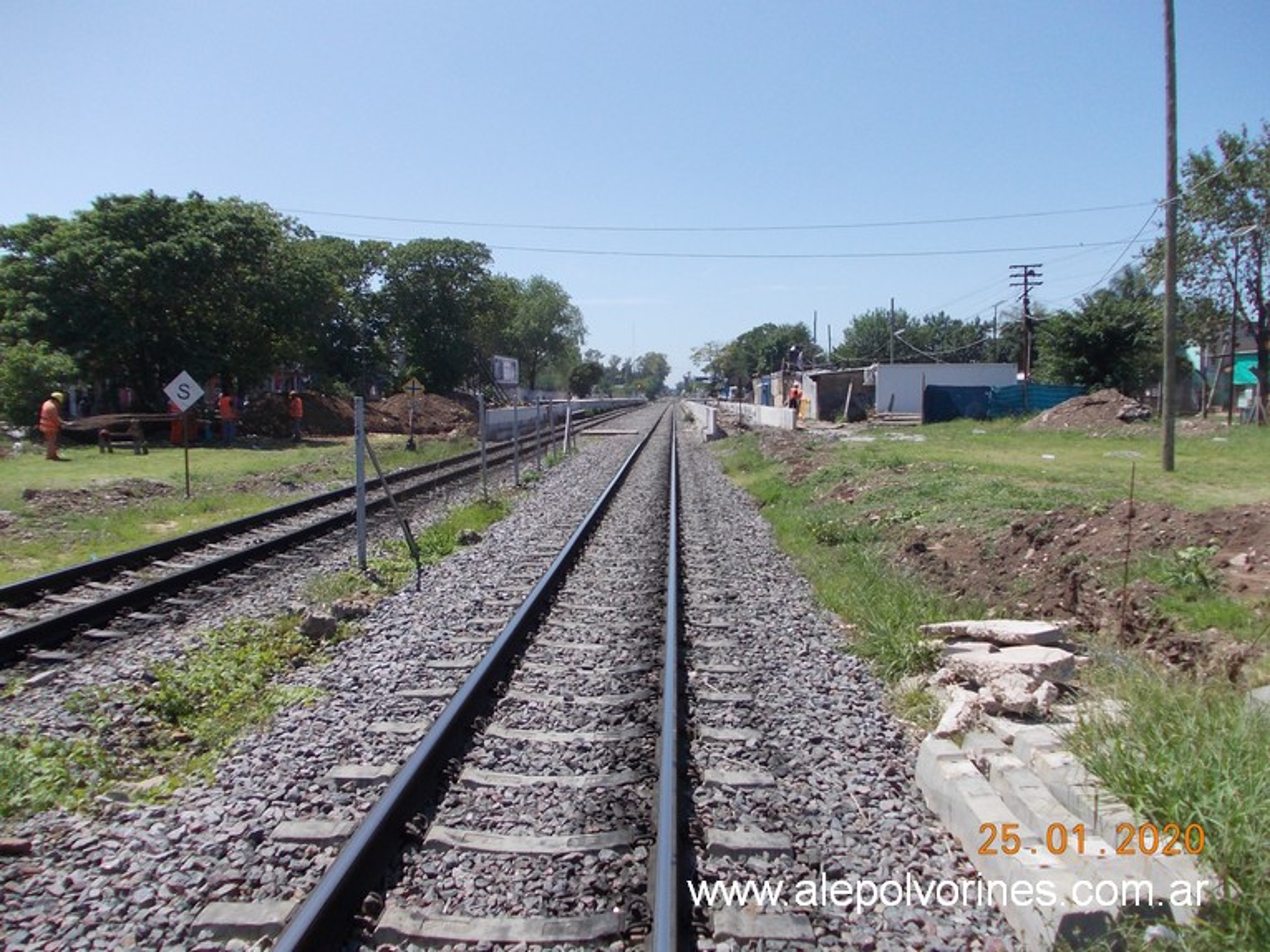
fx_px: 1027
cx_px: 635
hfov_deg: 63.5
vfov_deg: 49.7
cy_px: 476
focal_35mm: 28
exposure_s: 1/400
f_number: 5.4
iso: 80
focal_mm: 4
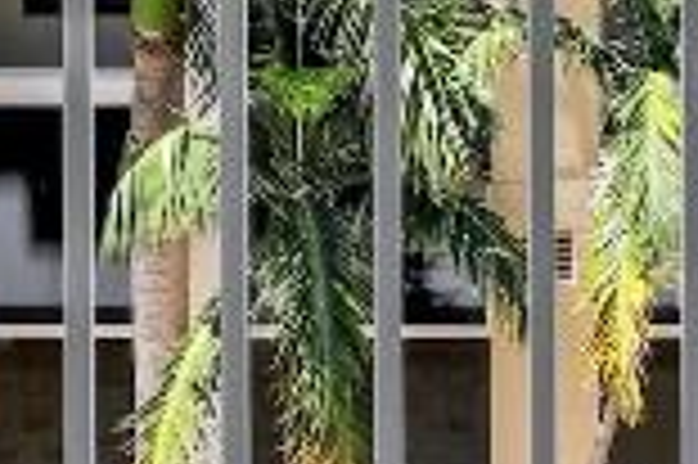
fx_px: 2305
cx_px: 522
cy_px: -1158
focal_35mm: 119
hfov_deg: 17.1
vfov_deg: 8.5
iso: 200
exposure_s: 1/250
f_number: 8
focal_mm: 16
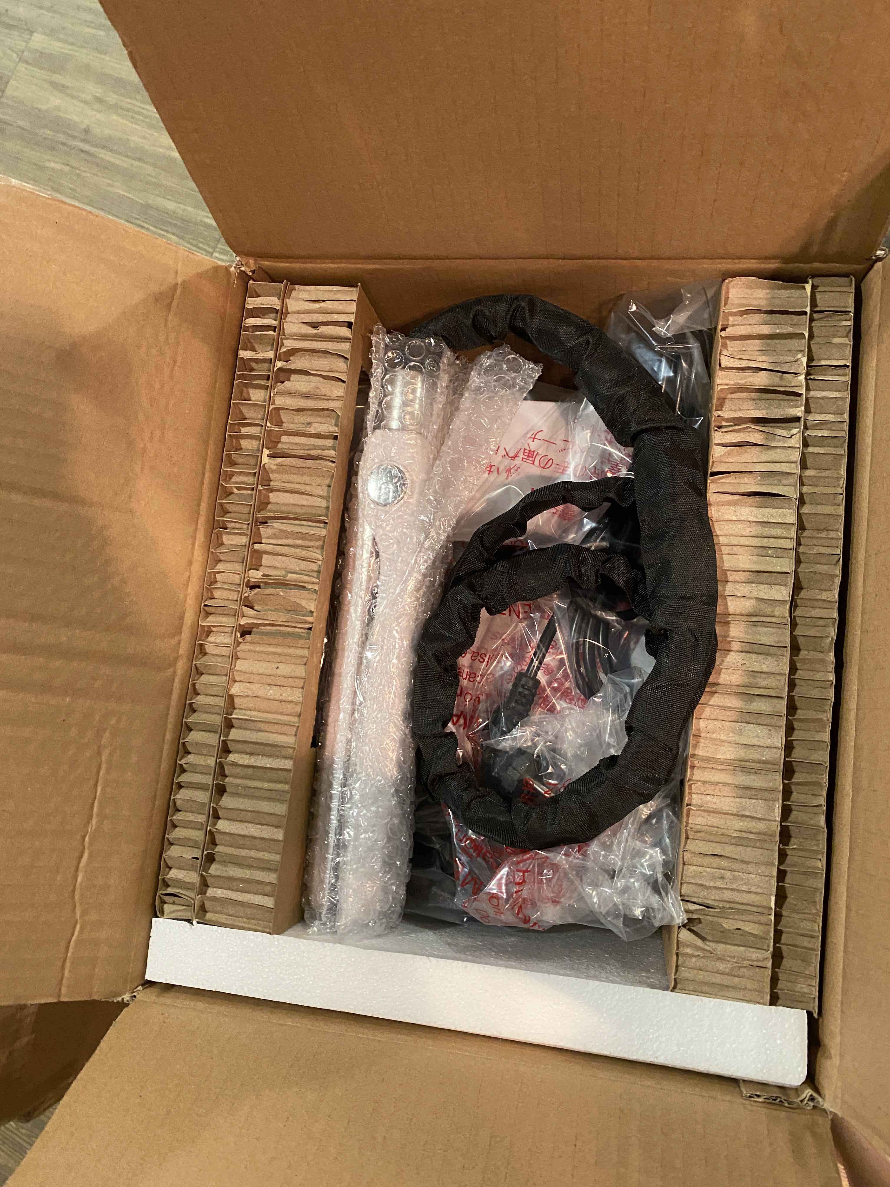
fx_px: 891
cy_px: 594
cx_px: 445
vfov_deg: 67.3
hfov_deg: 53.1
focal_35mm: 26
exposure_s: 1/50
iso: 400
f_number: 1.8
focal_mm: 4.25
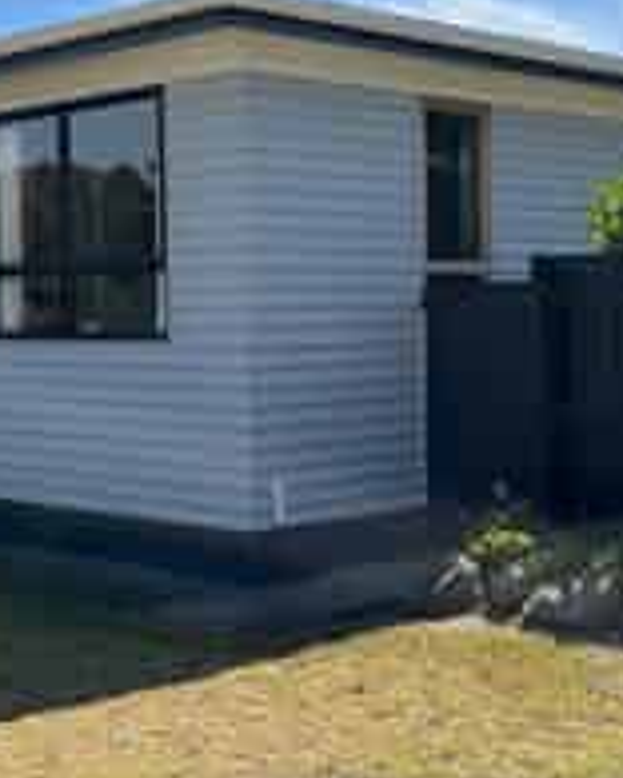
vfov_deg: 29.5
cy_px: 341
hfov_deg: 23.8
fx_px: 1475
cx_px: 357
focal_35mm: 64
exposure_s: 1/3215
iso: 50
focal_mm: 5.1
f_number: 1.6
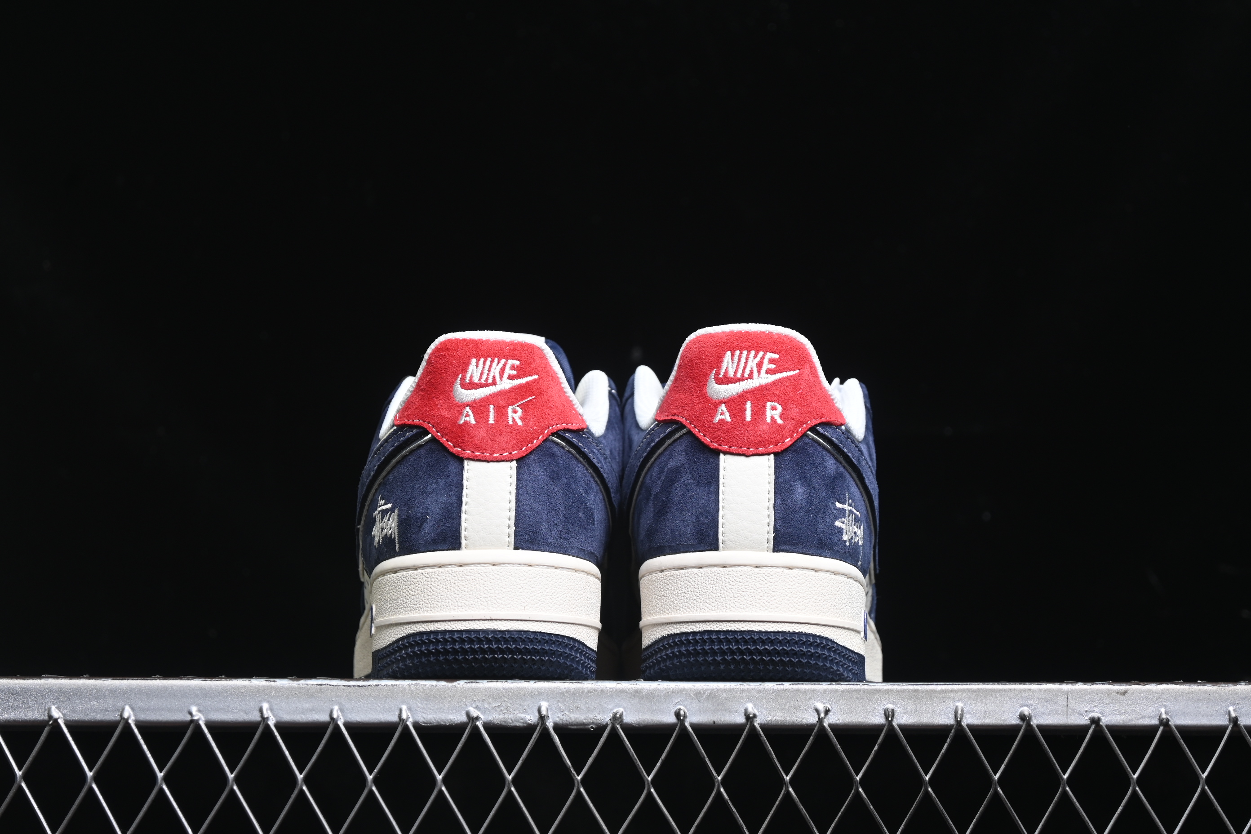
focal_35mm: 75
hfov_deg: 27.0
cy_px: 417
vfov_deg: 18.2
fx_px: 2606
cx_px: 626
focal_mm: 50
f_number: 6.3
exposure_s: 1/40
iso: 160
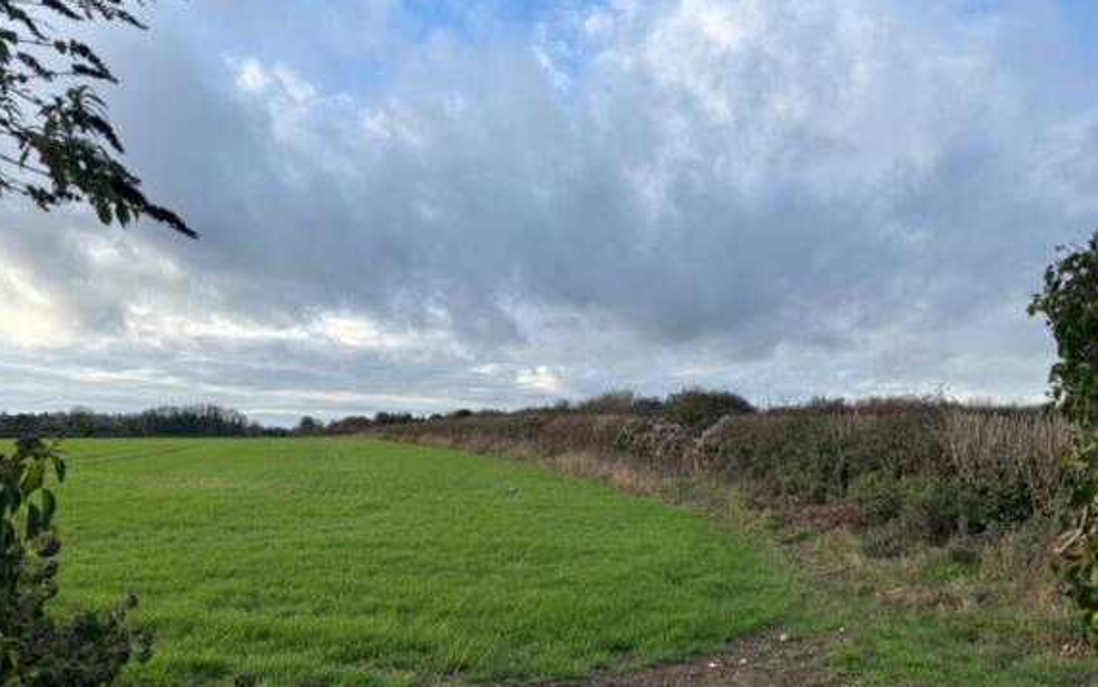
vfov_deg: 44.6
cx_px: 546
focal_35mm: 28
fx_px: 838
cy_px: 355
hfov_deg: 66.5
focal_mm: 5.96
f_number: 1.6
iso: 50
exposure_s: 1/1279
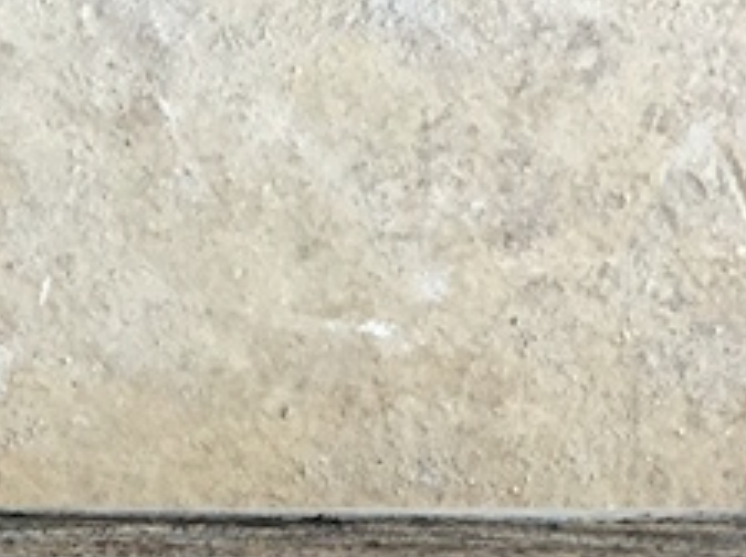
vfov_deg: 9.0
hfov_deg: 12.5
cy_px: 1094
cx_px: -133
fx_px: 3335
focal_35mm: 155
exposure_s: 1/30
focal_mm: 4.15
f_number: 2.2
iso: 40
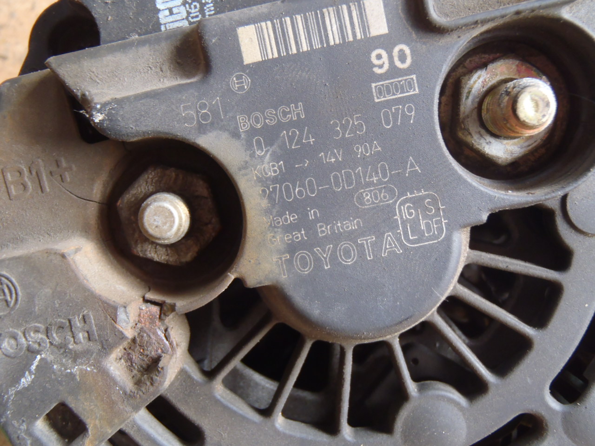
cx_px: 298
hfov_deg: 50.1
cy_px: 223
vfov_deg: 38.7
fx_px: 636
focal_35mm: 37
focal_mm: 6.64
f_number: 4.7
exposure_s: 1/8
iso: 200
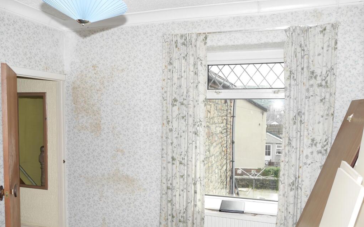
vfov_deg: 41.7
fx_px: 298
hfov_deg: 62.9
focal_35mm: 30
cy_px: 128
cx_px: 183
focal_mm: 14
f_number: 5
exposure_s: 1/200
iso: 200
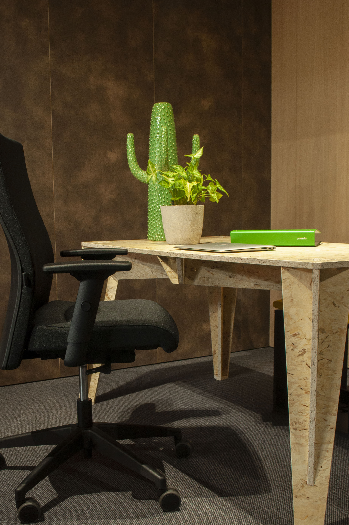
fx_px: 641
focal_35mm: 44
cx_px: 167
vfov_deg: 44.5
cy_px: 296
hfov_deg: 30.4
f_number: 7.1
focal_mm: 24
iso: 500
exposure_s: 1/6
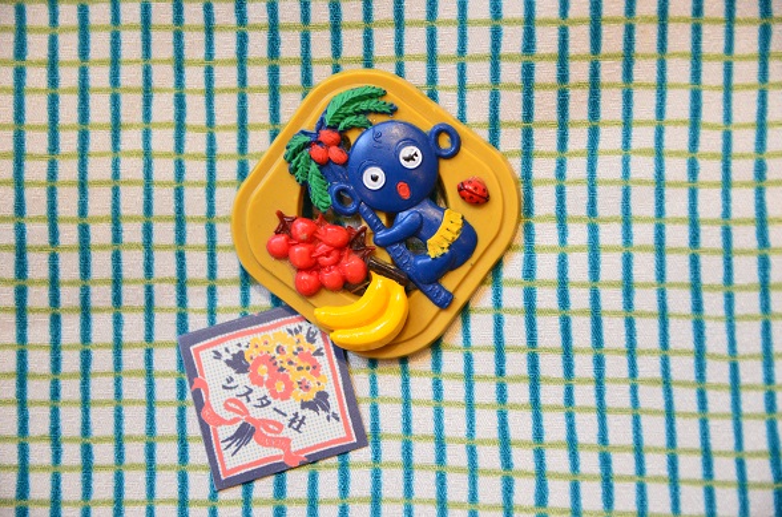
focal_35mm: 75
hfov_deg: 27.1
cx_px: 391
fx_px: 1625
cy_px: 258
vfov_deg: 18.1
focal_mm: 50
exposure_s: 1/40
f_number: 3.2
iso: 640
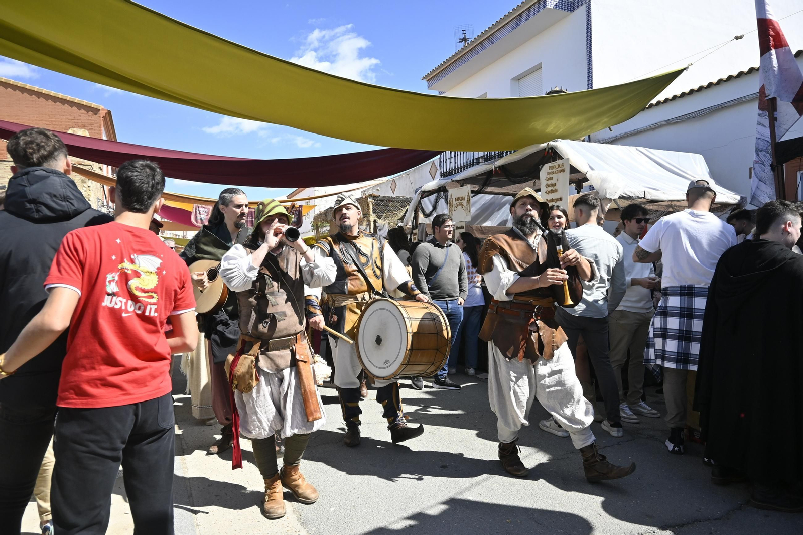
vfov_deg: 53.1
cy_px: 268
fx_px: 535
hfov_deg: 73.8
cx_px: 402
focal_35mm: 24
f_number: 6.3
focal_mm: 16
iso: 320
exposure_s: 1/800
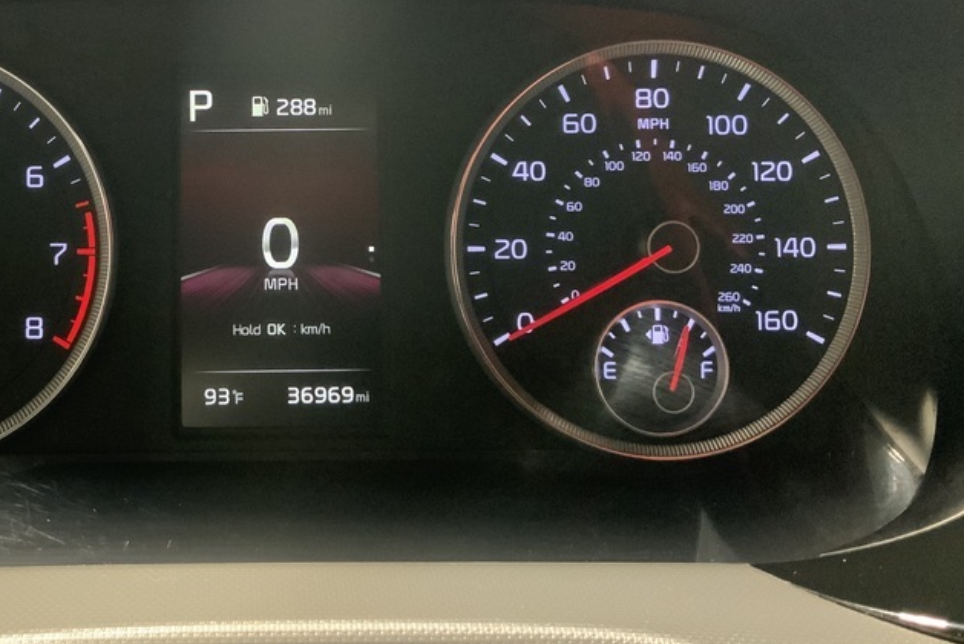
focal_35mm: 46
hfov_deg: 41.4
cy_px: 187
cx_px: 236
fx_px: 1232
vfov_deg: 29.0
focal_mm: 3
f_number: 1.8
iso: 640
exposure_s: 1/26
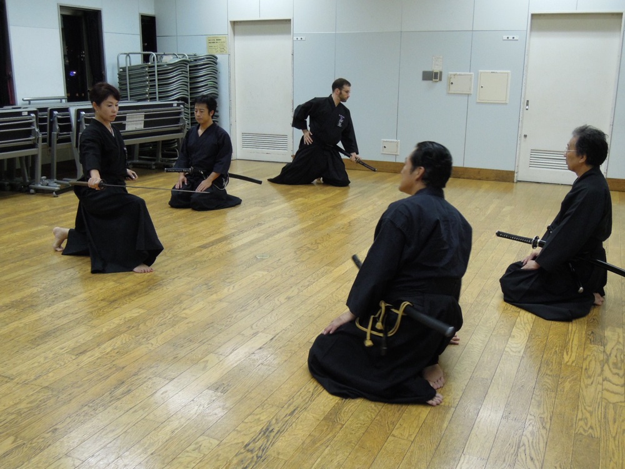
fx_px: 632
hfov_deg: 52.6
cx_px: 312
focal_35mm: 35
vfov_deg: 40.7
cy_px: 234
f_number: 3.2
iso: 400
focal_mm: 6.3
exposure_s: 1/40
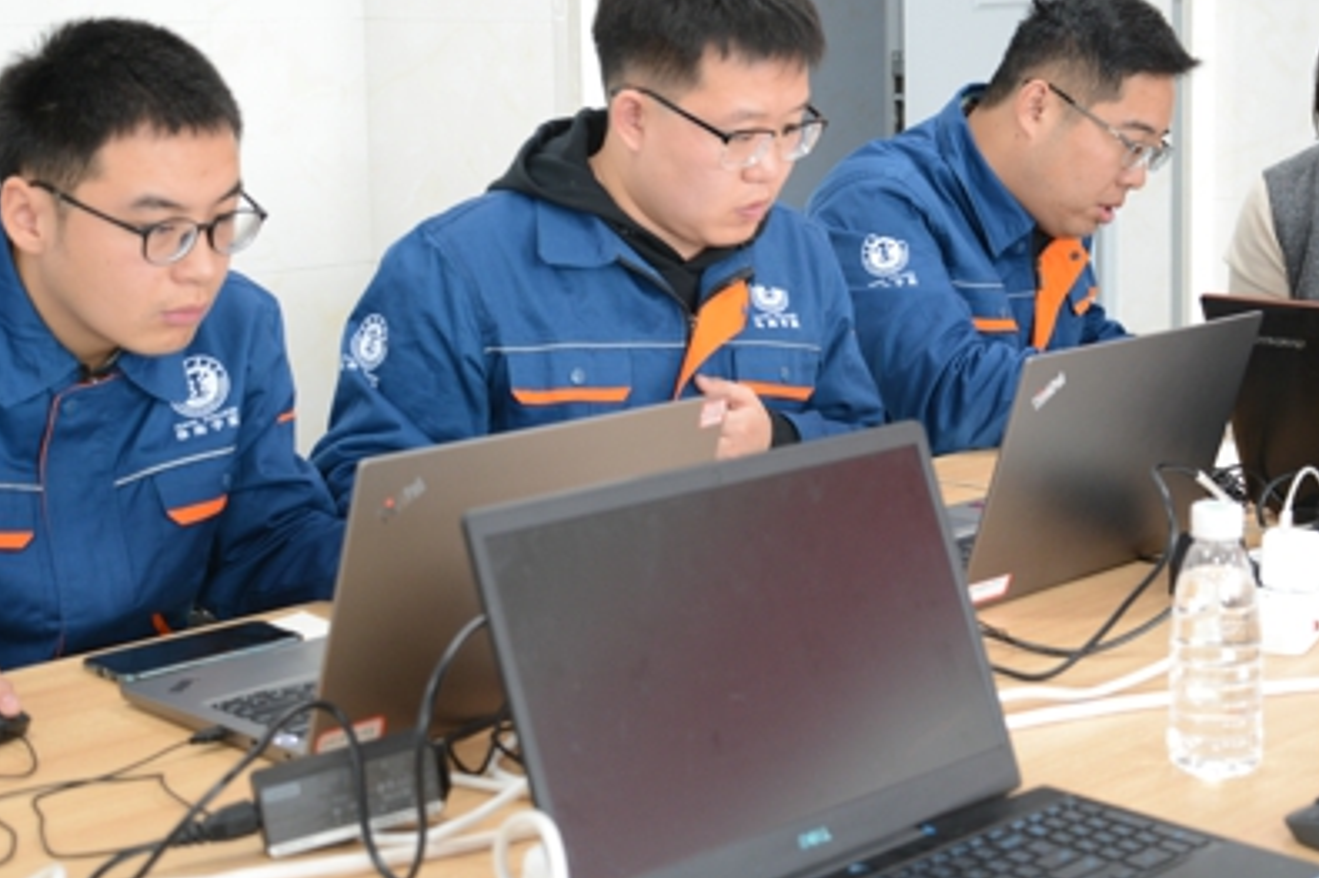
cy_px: 235
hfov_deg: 32.3
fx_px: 2271
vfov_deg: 21.7
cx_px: 808
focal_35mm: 62
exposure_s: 1/40
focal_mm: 36
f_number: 4
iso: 900
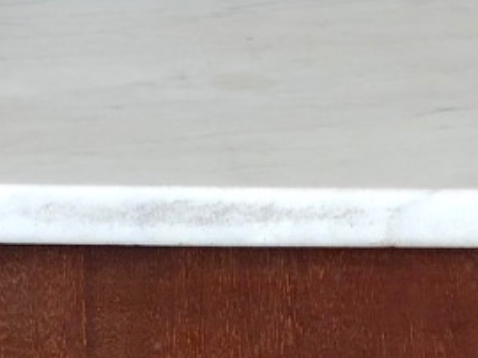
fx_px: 2290
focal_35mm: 166
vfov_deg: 8.7
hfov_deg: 11.9
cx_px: 119
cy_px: 585
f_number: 1.8
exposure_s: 1/100
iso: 40
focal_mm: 4
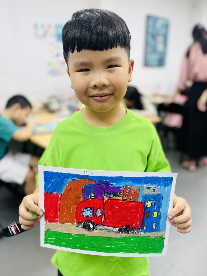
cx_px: 104
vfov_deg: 67.3
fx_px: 207
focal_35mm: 26
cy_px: 138
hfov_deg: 53.1
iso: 50
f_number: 1.6
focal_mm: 5.1
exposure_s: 1/100
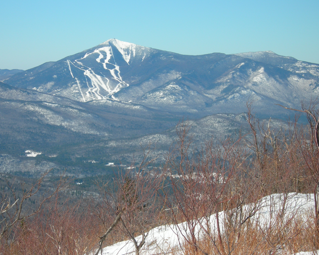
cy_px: 128
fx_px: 1152
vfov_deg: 12.6
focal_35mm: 122
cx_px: 154
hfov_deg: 15.8
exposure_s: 1/220
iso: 50
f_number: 8.2
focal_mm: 23.4
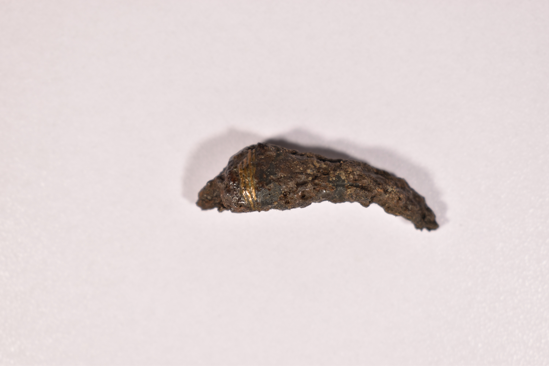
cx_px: 274
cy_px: 183
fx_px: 1098
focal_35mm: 72
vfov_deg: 18.9
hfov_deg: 28.1
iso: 100
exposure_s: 1/20
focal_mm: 48
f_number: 5.3
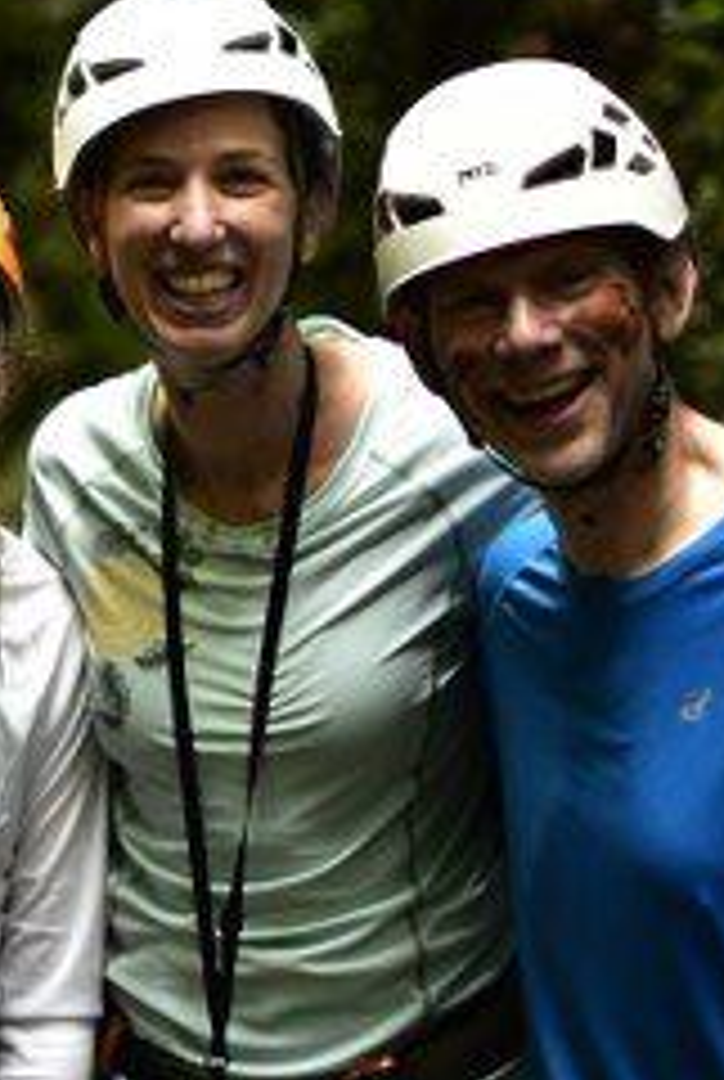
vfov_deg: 10.3
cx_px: 22
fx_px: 6007
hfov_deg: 6.9
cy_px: 652
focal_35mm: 200
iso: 720
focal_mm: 50
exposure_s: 1/250
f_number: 1.4
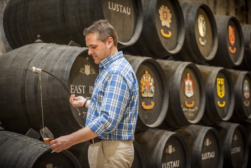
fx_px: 495
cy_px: 83
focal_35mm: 71
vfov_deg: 19.2
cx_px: 125
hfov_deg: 28.5
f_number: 3.2
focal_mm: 70
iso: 1600
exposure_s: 1/50
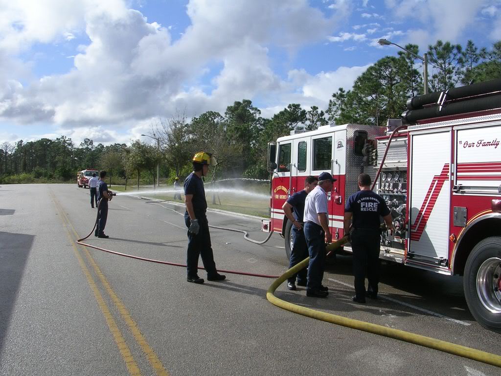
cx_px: 250
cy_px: 188
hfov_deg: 49.0
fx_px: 550
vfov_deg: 37.7
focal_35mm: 38
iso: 50
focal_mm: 5.8
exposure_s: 1/454
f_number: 5.6
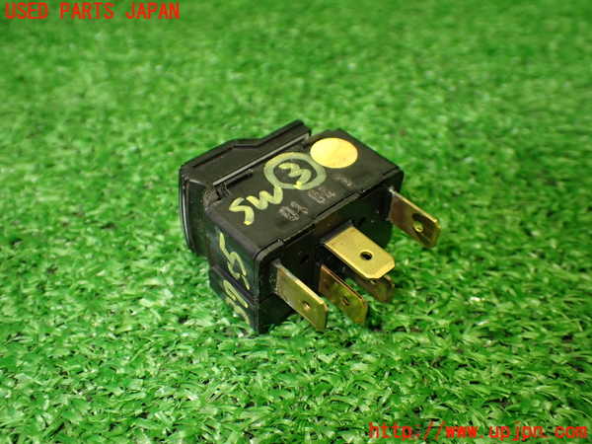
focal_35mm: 36
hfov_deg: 51.4
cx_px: 296
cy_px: 222
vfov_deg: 39.7
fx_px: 616
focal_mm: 6.37
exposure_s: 1/160
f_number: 2.5
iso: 500
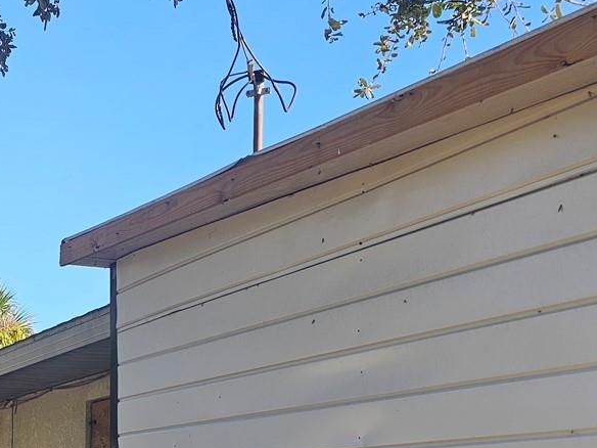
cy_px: 533
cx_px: -64
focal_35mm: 63
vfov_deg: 21.6
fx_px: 1087
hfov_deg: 27.9
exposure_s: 1/245
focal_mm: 6.3
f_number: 1.7
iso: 10
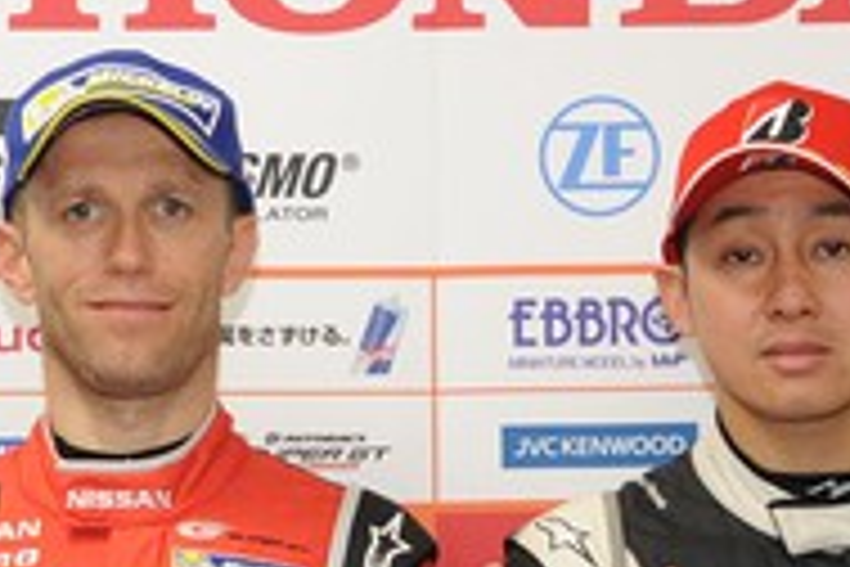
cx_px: 463
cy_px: 608
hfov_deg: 8.3
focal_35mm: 248
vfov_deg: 5.5
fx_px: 5855
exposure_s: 1/60
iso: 800
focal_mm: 65
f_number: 8
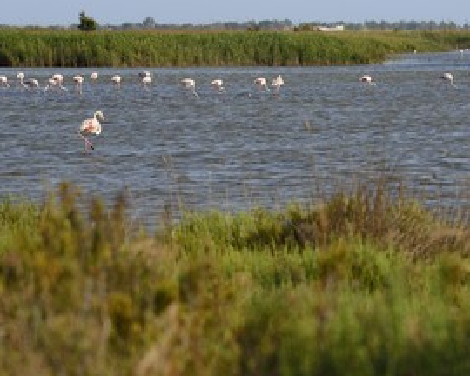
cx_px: 195
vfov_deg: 5.3
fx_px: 4062
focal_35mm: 292
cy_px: 148
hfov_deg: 6.6
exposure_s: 1/400
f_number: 11
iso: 200
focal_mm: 200
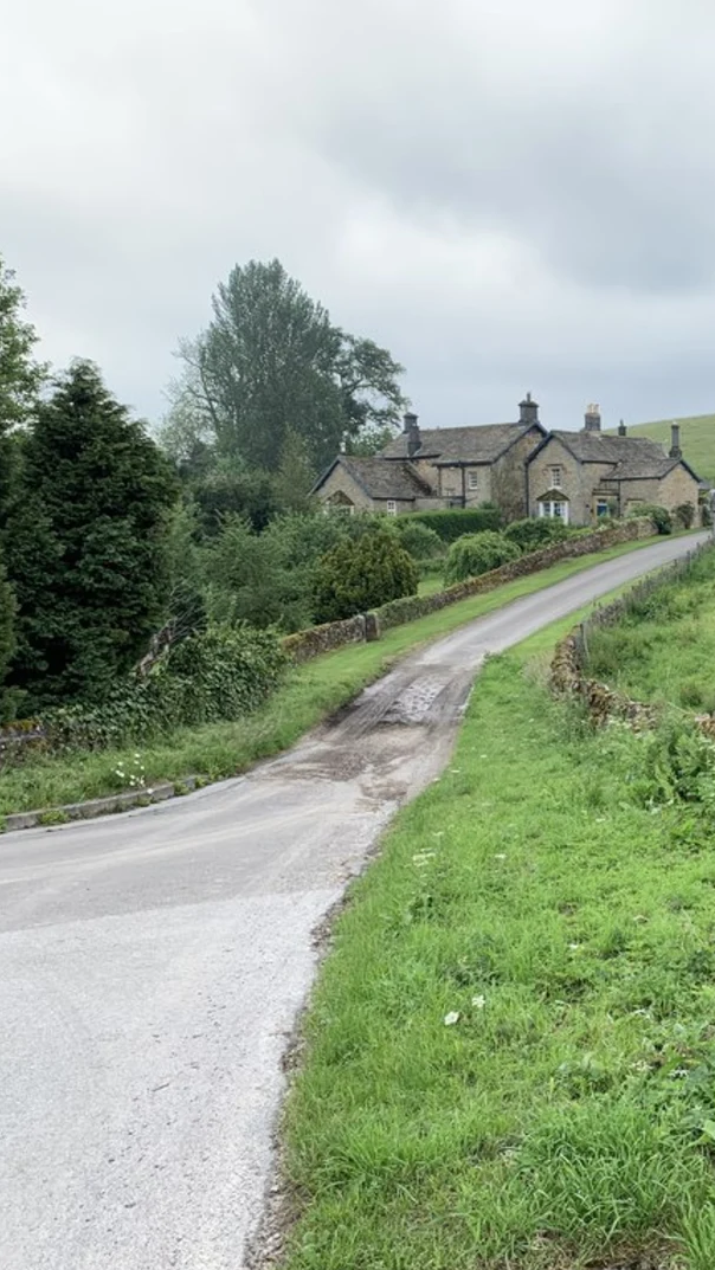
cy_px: 636
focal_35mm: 38
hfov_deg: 29.7
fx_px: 1280
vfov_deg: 52.8
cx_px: 662
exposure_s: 1/376
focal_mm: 4.25
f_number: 1.8
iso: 25
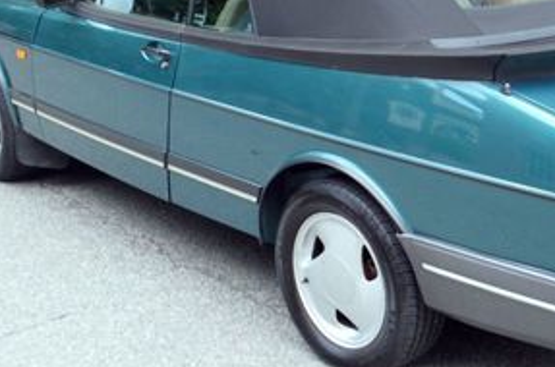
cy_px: 21
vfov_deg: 19.7
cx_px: 418
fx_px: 1031
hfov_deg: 29.7
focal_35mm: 67
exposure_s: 1/100
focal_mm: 20
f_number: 5
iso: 400
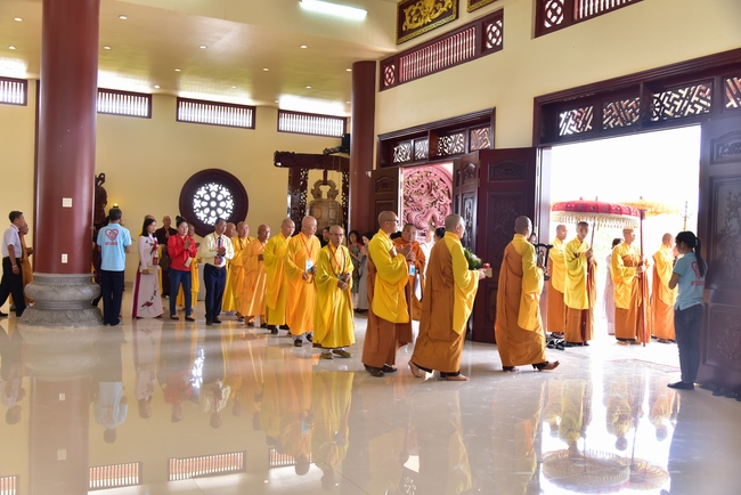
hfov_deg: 58.7
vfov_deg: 41.2
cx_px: 370
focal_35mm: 32
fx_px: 659
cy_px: 248
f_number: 5.6
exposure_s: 1/80
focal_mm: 32
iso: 640
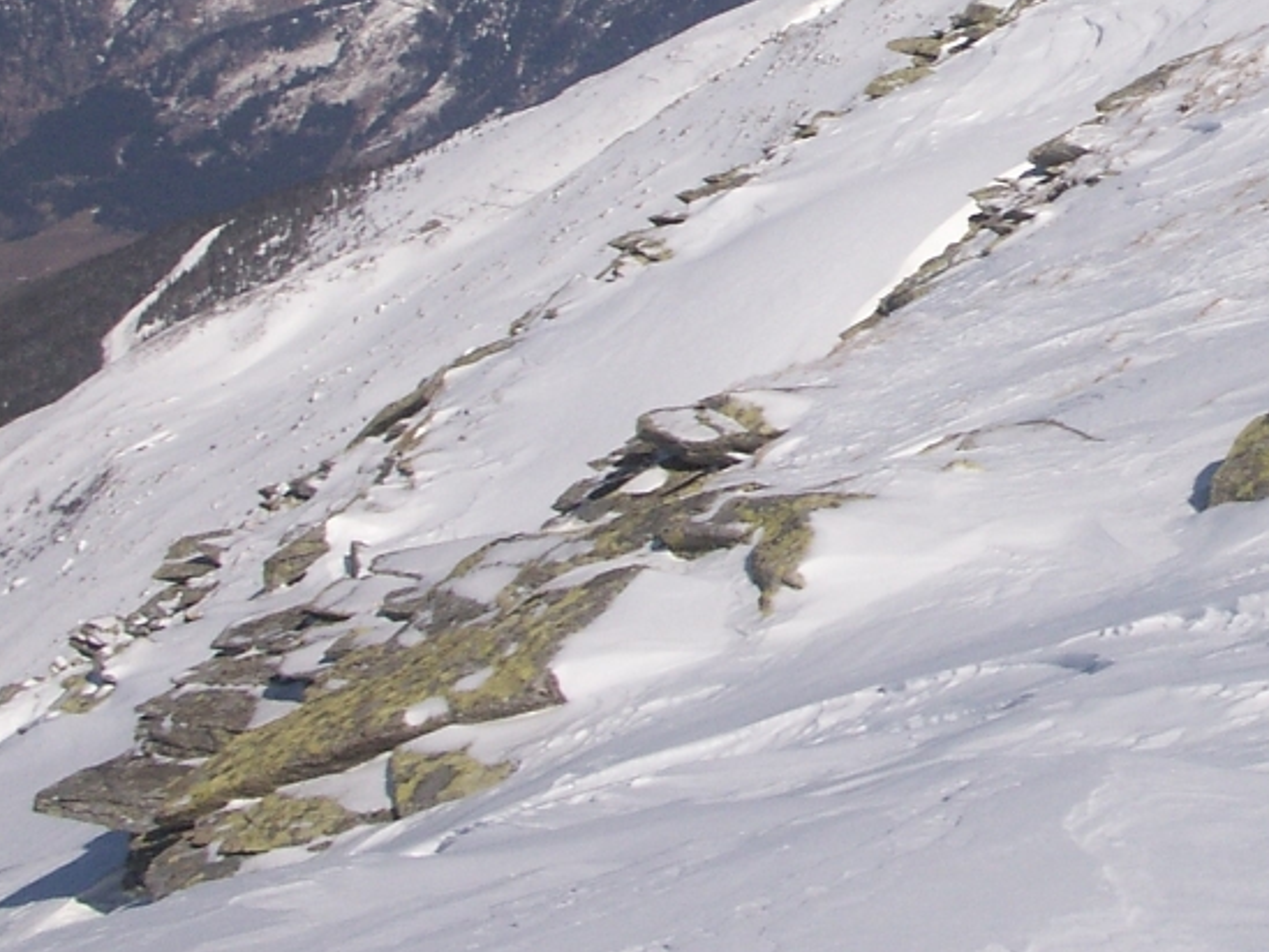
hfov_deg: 16.9
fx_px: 4033
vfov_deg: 13.2
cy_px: -83
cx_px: 1637
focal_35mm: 110
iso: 50
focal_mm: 7.7
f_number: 7.1
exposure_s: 1/500
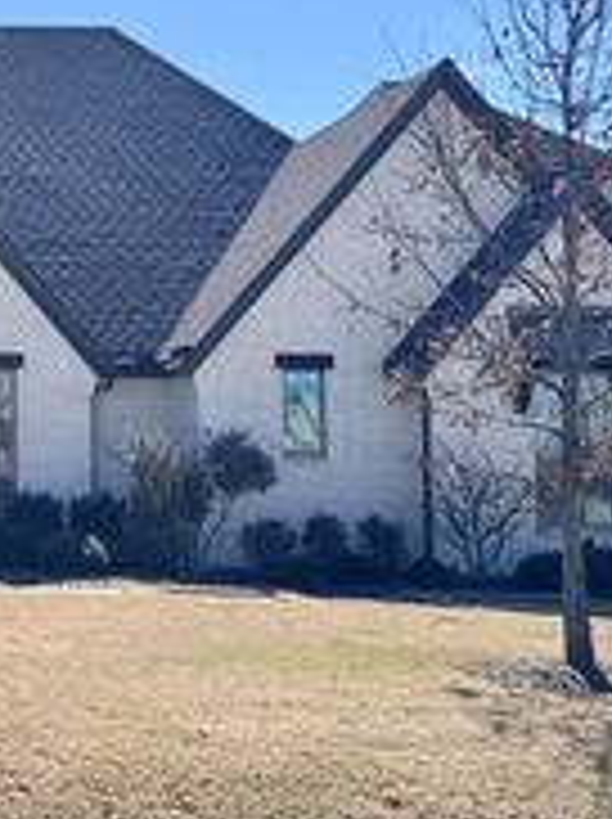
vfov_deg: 29.3
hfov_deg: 19.7
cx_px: -266
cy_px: 317
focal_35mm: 66
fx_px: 1559
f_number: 1.78
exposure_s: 1/6410
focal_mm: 6.76
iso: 80
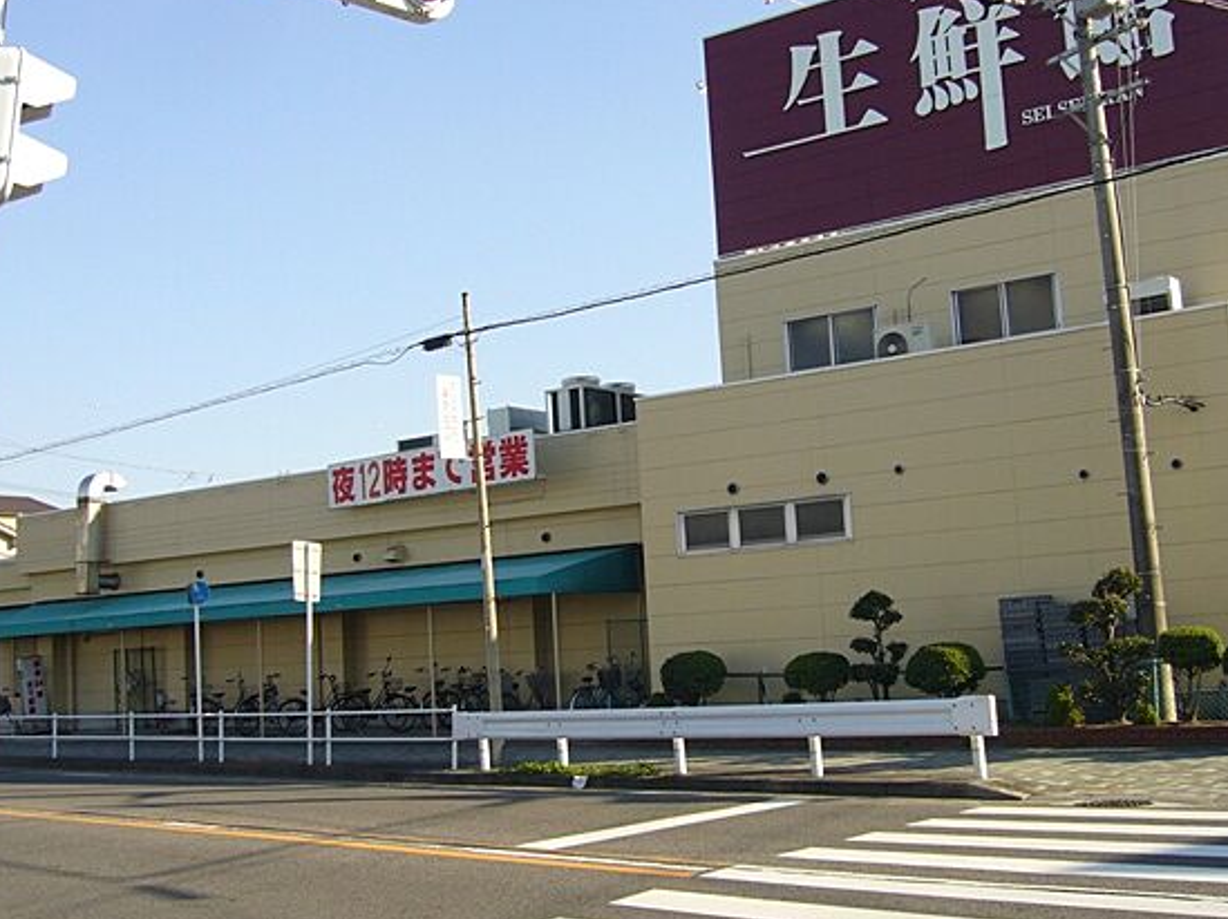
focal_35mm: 42
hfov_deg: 44.8
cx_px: 655
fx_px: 1489
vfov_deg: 34.3
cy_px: 434
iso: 80
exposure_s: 1/200
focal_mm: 6
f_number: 5.7
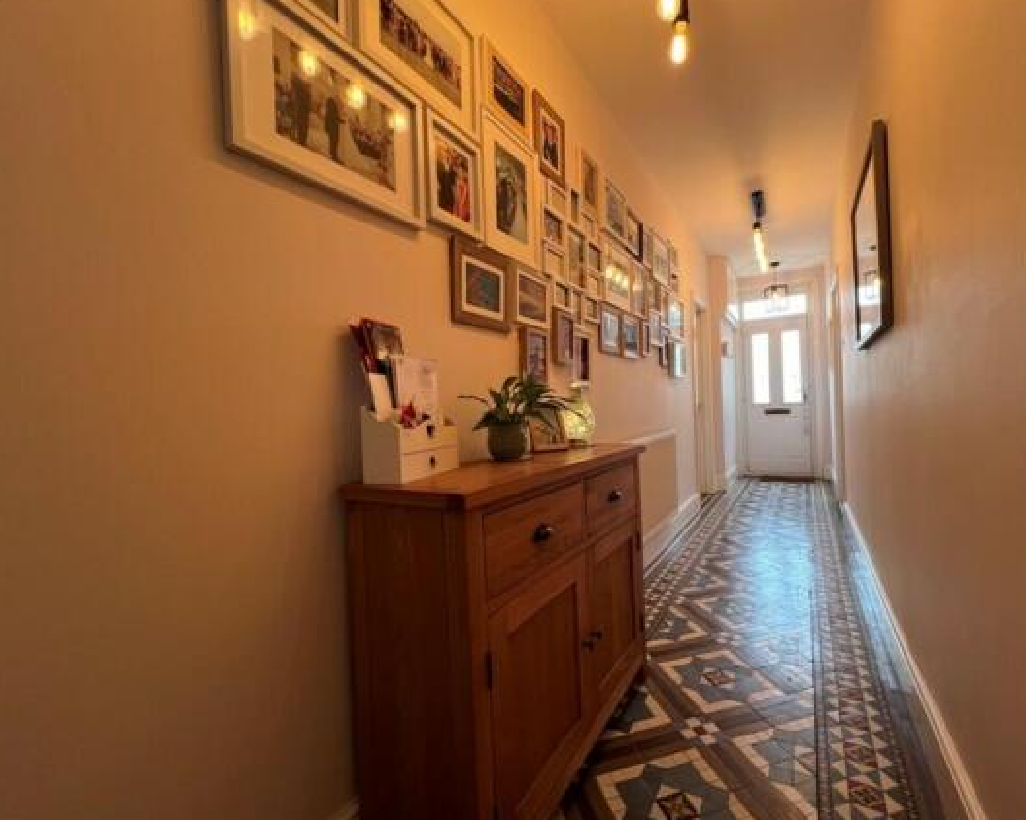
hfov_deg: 100.5
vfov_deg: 87.9
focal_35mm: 14
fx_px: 425
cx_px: 556
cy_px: 411
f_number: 1.8
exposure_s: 1/100
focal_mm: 1.57
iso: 250
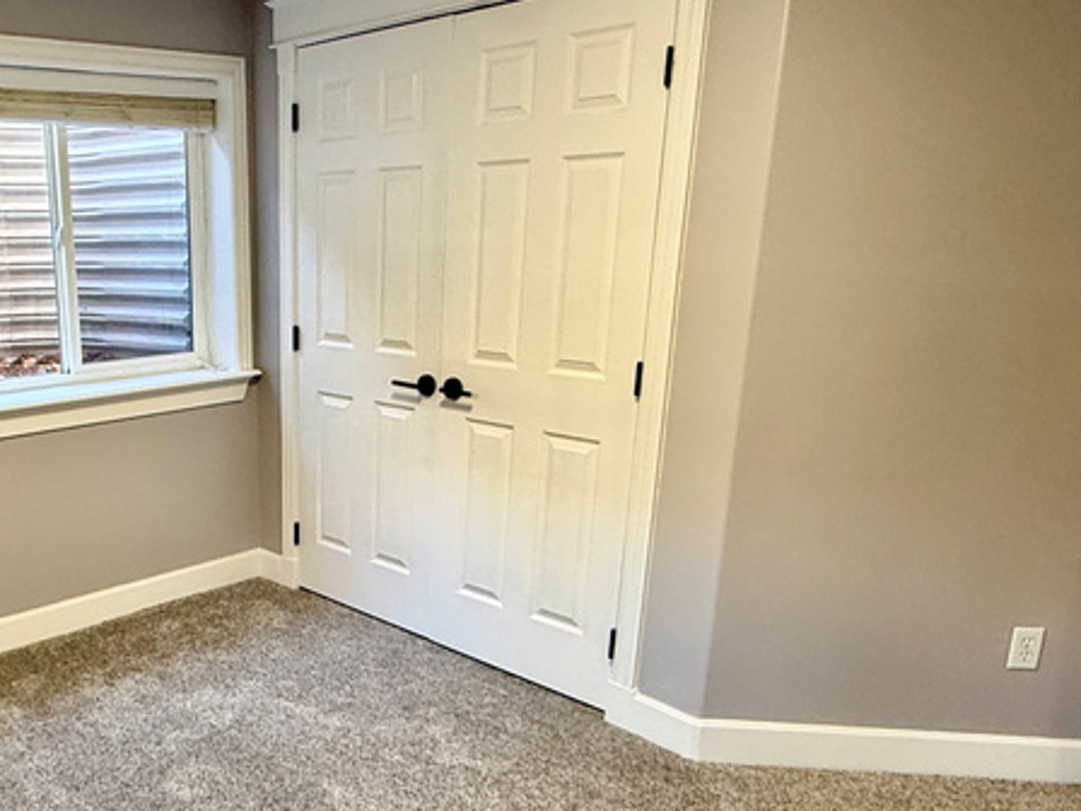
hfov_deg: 53.6
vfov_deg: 43.8
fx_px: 999
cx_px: 239
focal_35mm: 32
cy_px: 509
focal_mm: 2.22
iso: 200
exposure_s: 1/60
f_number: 2.2
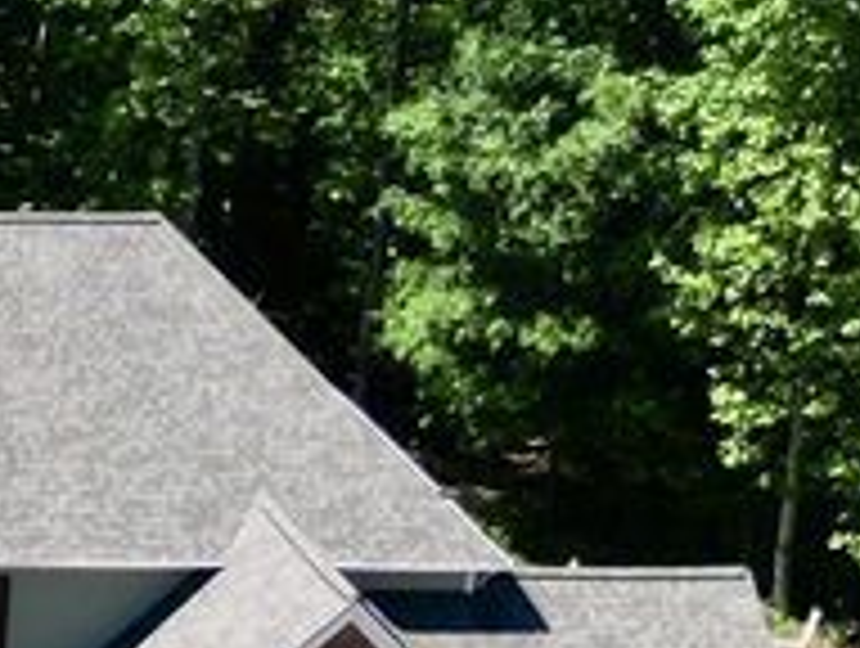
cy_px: 268
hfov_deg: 9.3
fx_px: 4679
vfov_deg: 7.9
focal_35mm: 188
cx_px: -1252
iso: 120
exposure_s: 1/2500
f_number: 1.7
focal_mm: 6.72
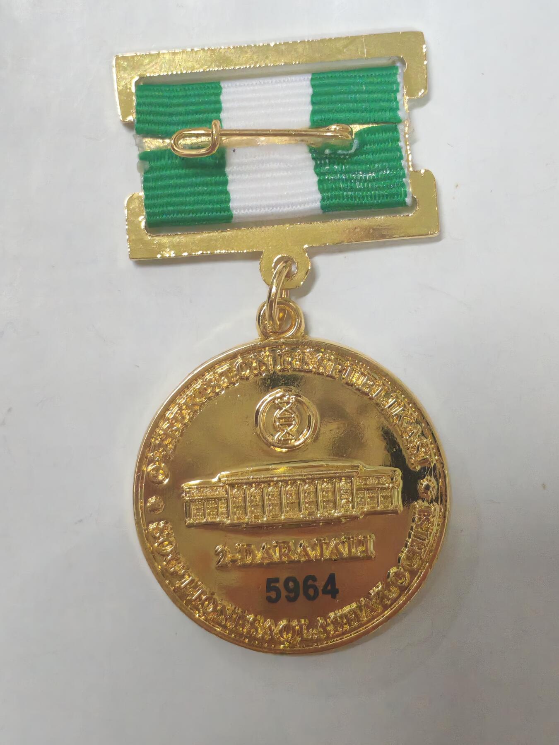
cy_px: 372
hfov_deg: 21.6
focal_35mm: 68
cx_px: 280
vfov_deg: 28.6
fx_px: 1464
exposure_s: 1/33
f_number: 1.95
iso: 1000
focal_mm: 5.52
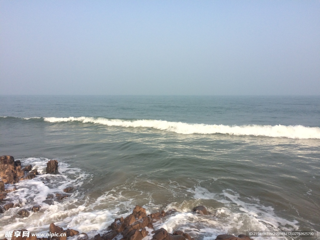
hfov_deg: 61.7
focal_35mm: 29
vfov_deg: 48.2
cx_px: 160
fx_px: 268
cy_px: 120
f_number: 2.2
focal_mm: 4.15
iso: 32
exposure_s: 1/1953
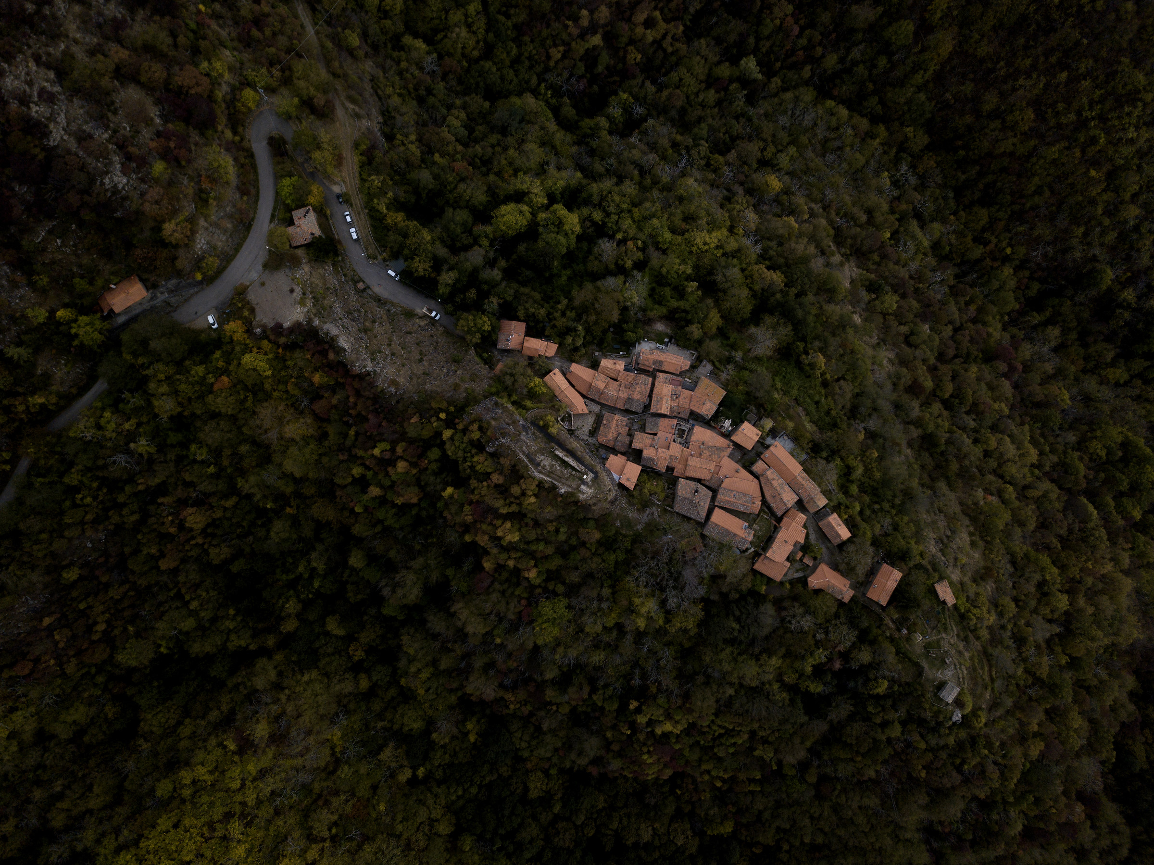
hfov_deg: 67.3
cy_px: 432
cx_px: 577
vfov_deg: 53.0
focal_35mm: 26
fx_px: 867
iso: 100
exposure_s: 1/800
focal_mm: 4.73
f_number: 2.2
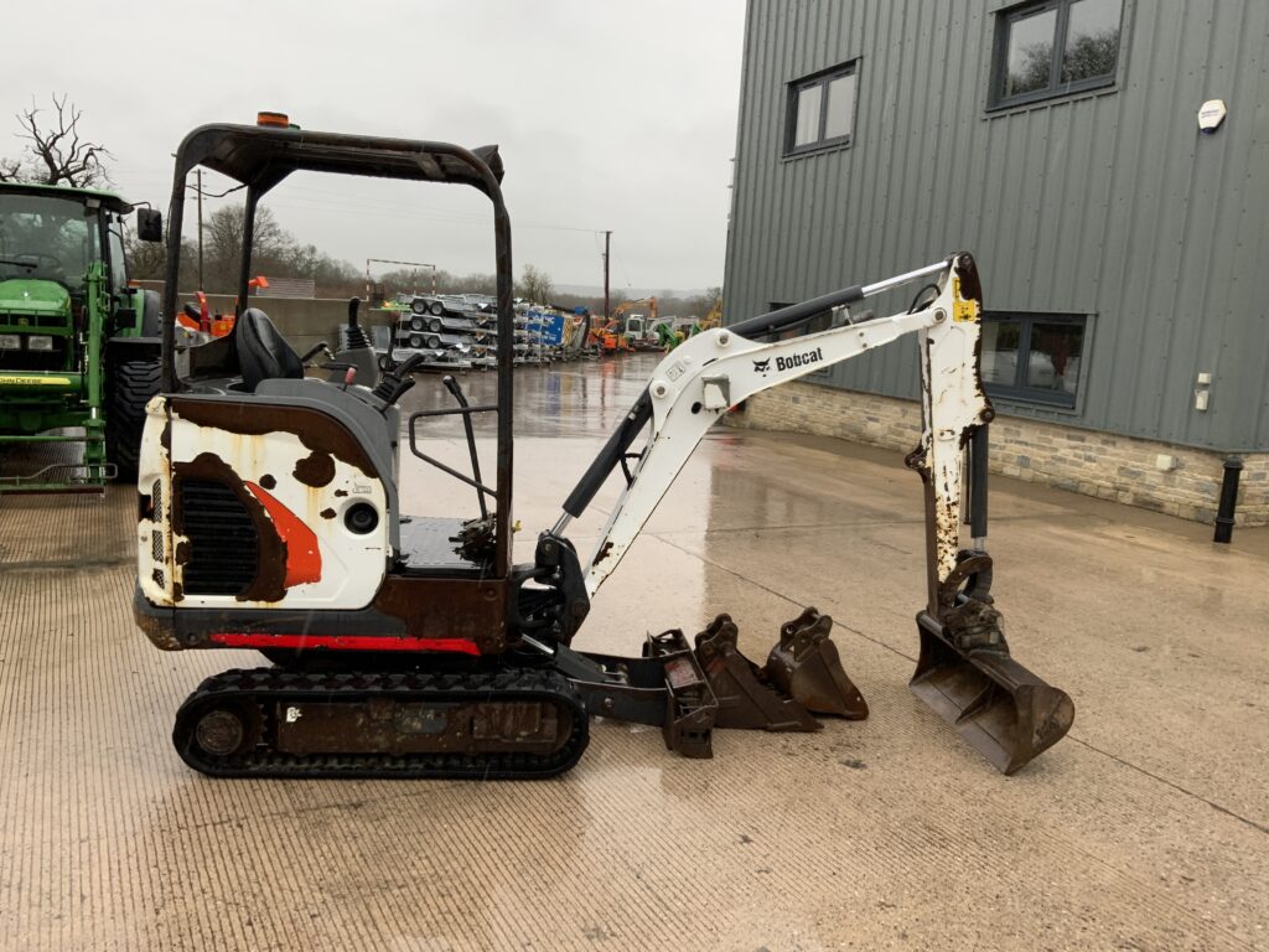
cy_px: 476
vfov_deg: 48.2
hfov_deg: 61.7
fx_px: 1063
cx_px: 634
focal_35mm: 29
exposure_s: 1/122
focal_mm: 3
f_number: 1.8
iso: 25
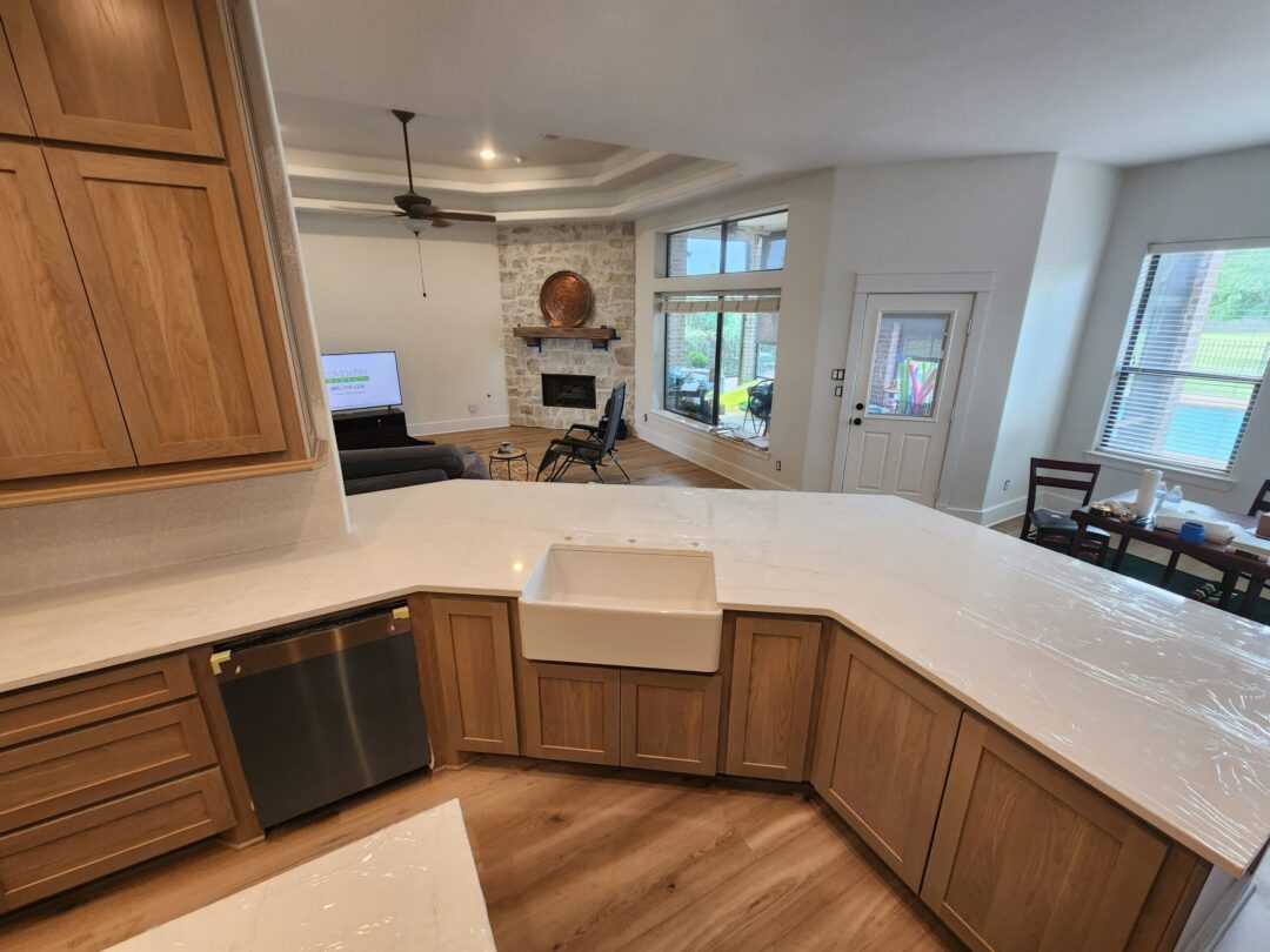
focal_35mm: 13
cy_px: 476
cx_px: 635
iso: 200
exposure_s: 1/60
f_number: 2.2
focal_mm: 2.2
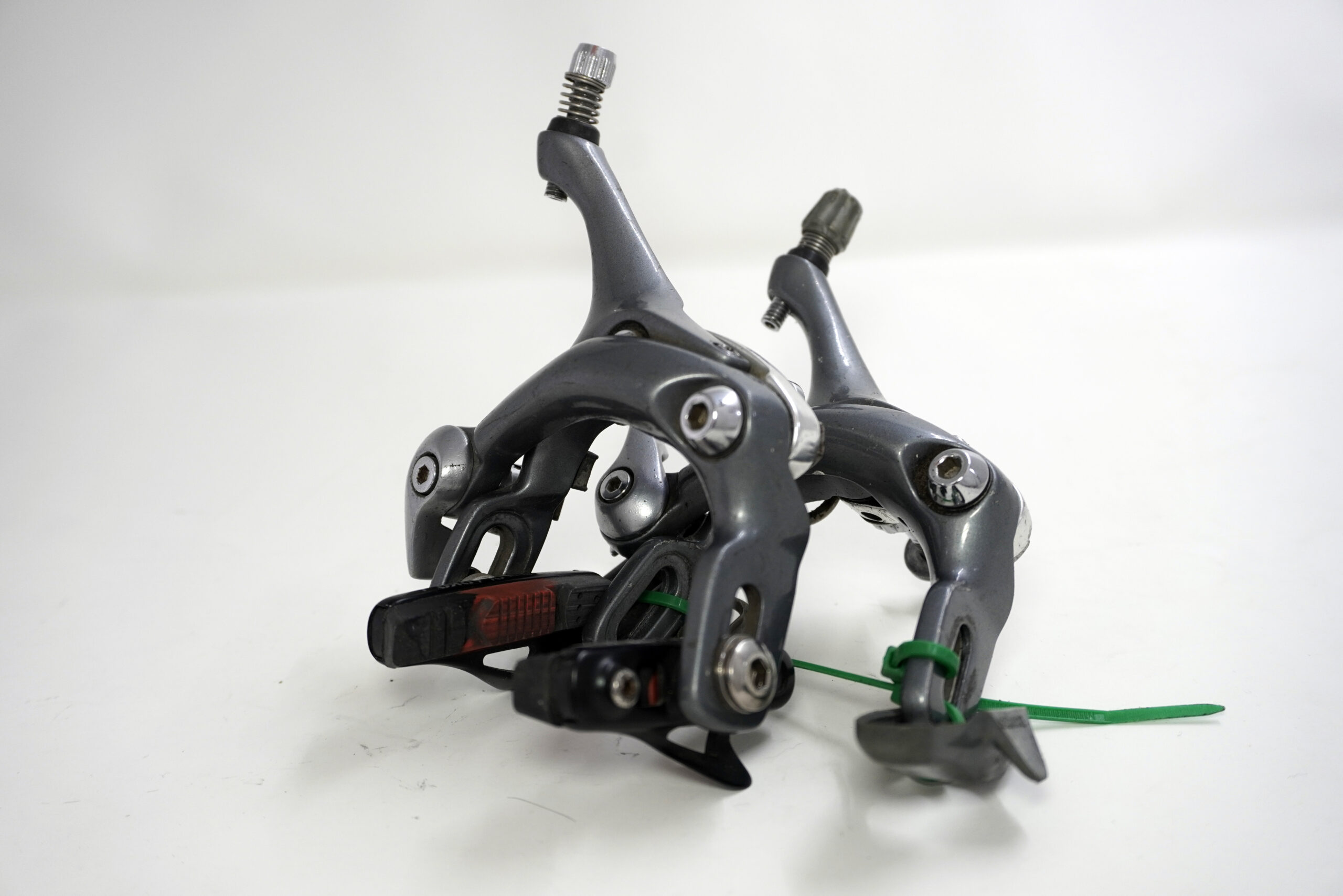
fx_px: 1287
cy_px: 448
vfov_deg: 38.4
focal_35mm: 34
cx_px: 672
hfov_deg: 55.1
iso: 400
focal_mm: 23
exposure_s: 1/30
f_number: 5.6
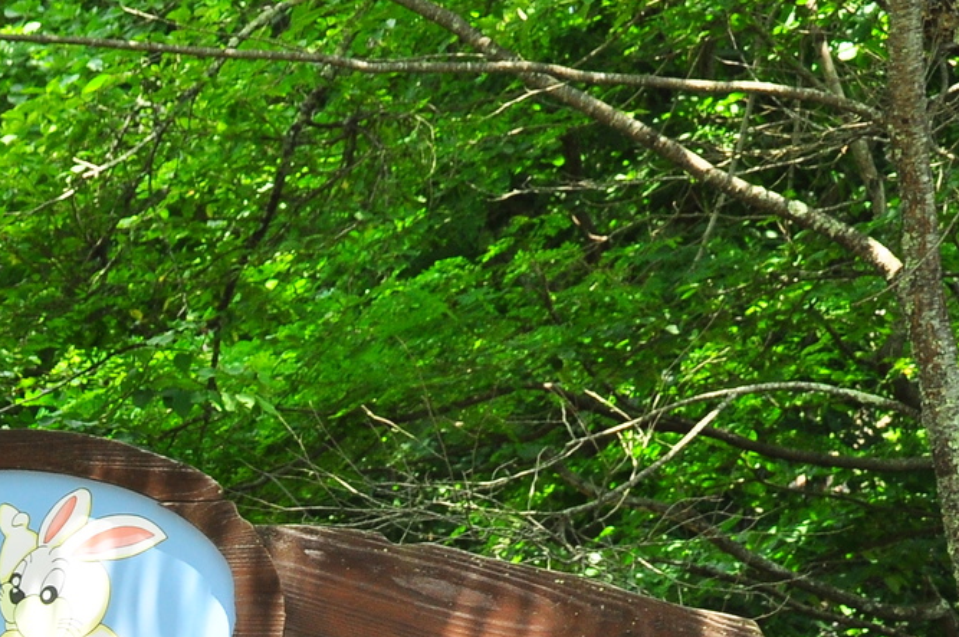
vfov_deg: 10.2
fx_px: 3472
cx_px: -185
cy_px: 880
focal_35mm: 130
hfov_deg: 15.2
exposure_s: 1/125
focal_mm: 29
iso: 400
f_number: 9
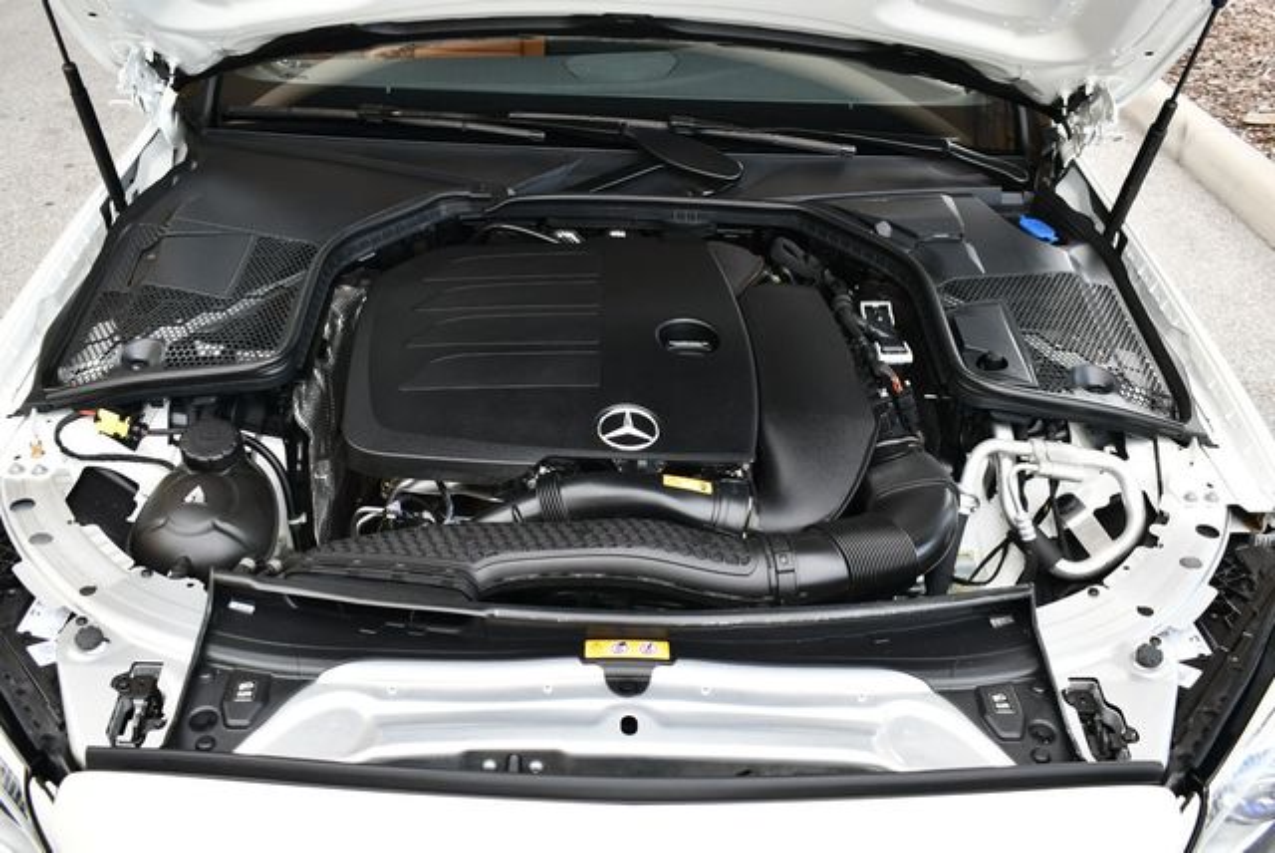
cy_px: 426
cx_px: 638
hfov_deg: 53.1
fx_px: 1276
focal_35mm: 36
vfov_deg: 36.9
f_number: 4
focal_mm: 18
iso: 400
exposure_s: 1/250
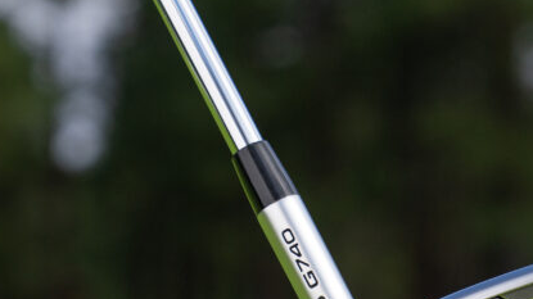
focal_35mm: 181
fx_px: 2557
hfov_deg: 11.7
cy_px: 301
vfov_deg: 6.7
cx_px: 568
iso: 400
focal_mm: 70
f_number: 5.6
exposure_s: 1/1000
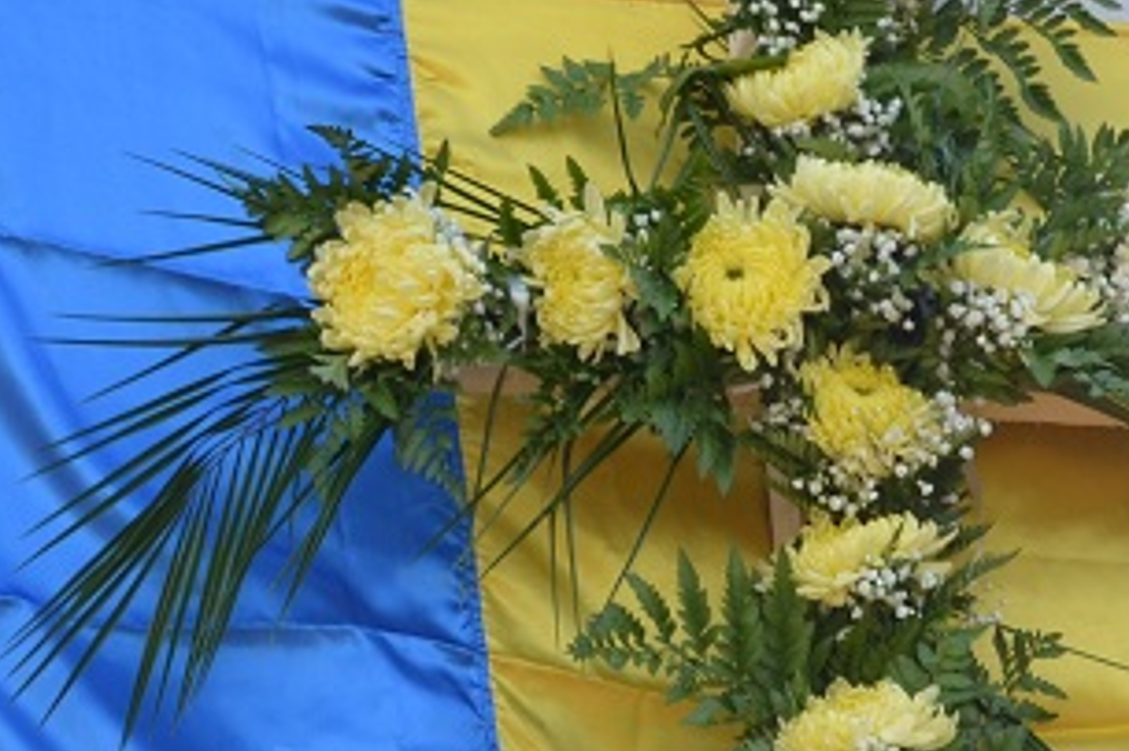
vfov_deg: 2.2
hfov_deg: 3.3
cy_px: 492
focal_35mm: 619
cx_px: 837
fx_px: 19400
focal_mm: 105
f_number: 5.6
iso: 200
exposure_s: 1/250
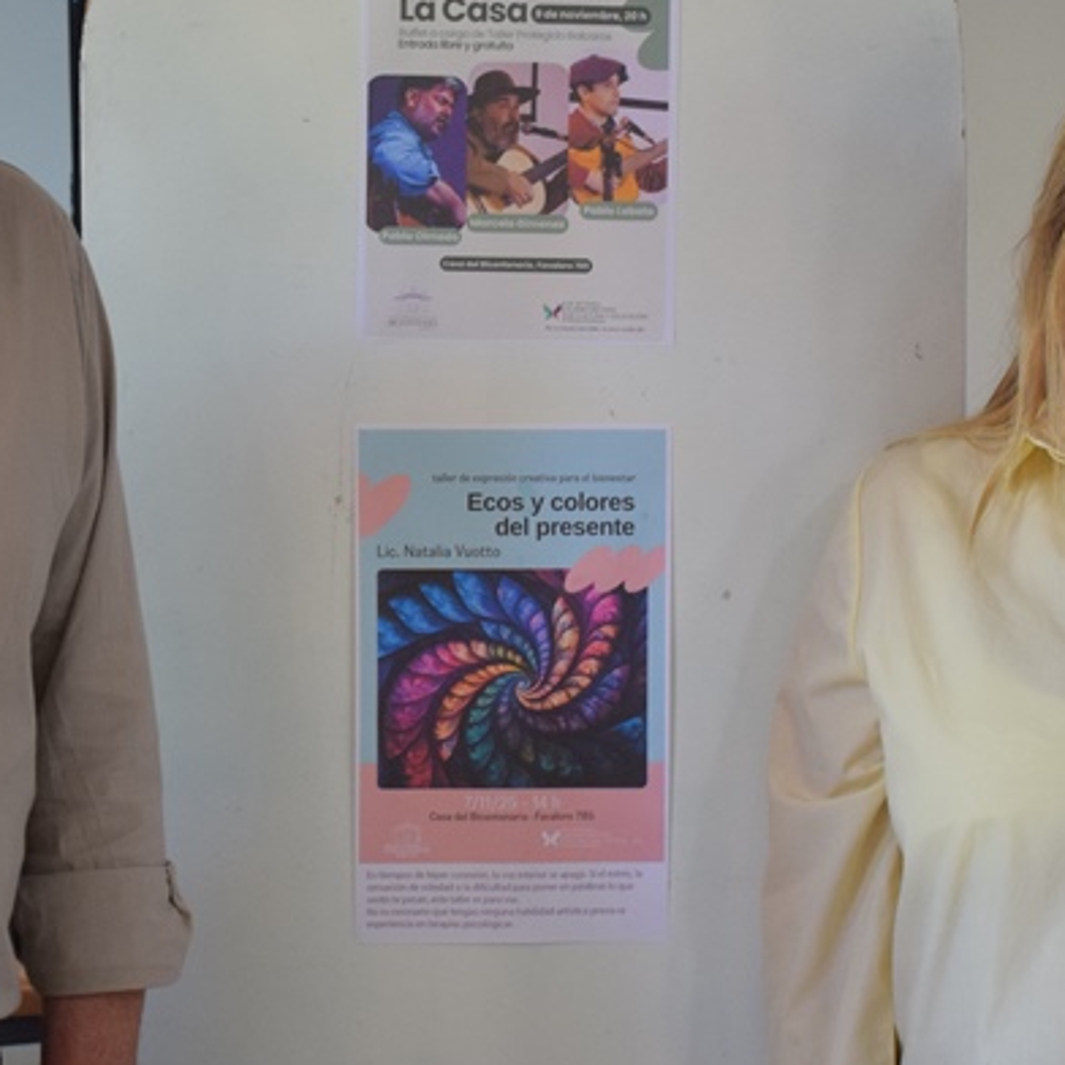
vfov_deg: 17.4
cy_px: 507
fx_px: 3481
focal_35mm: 100
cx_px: 421
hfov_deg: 17.4
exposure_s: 1/60
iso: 720
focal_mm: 30
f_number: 4.2
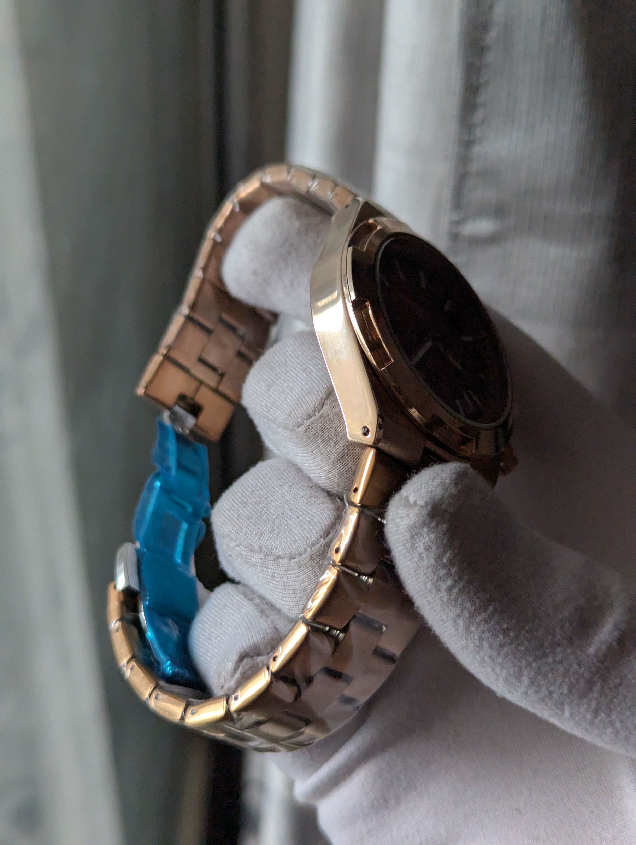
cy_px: 422
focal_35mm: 48
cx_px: 318
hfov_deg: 30.3
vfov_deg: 39.6
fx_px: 1173
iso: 550
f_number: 1.85
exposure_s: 1/442
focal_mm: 6.81
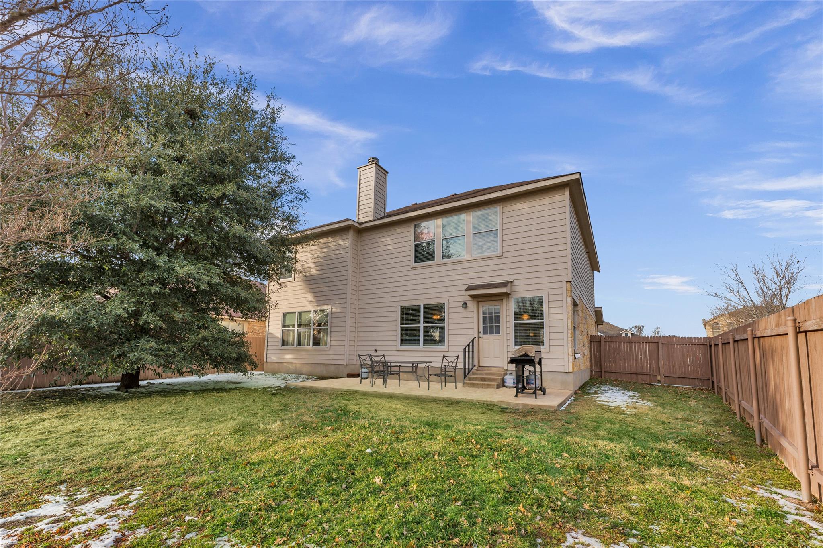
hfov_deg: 104.3
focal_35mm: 14
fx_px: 320
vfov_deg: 81.2
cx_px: 412
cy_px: 274
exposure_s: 1/80
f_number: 9
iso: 100
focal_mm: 14
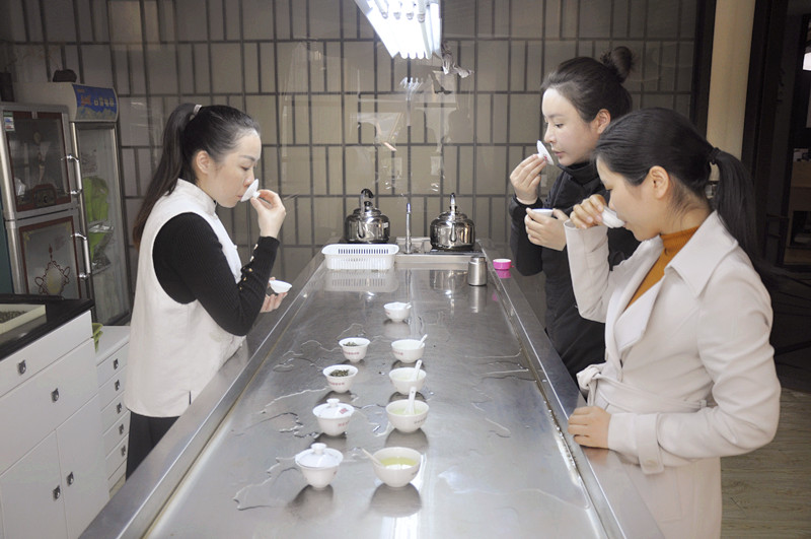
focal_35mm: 33
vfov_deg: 39.9
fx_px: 742
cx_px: 406
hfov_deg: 57.3
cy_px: 270
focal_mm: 22
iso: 400
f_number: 4.5
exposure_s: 1/80
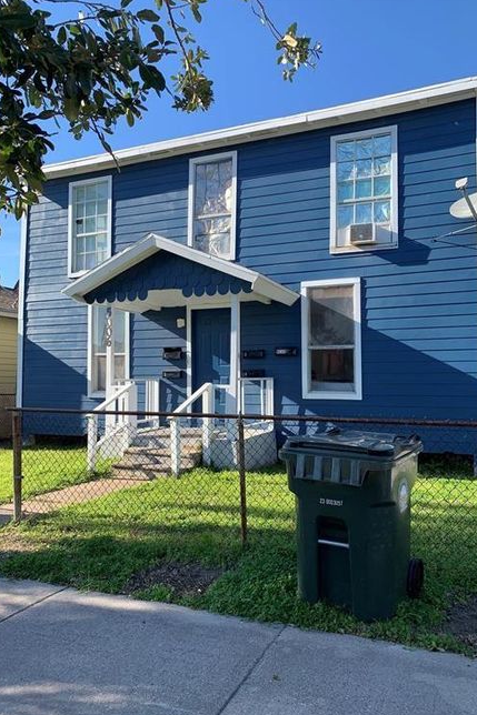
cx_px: 230
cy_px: 362
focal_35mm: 28
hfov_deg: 46.4
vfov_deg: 65.5
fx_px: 557
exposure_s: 1/972
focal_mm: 4.25
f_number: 1.8
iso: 25
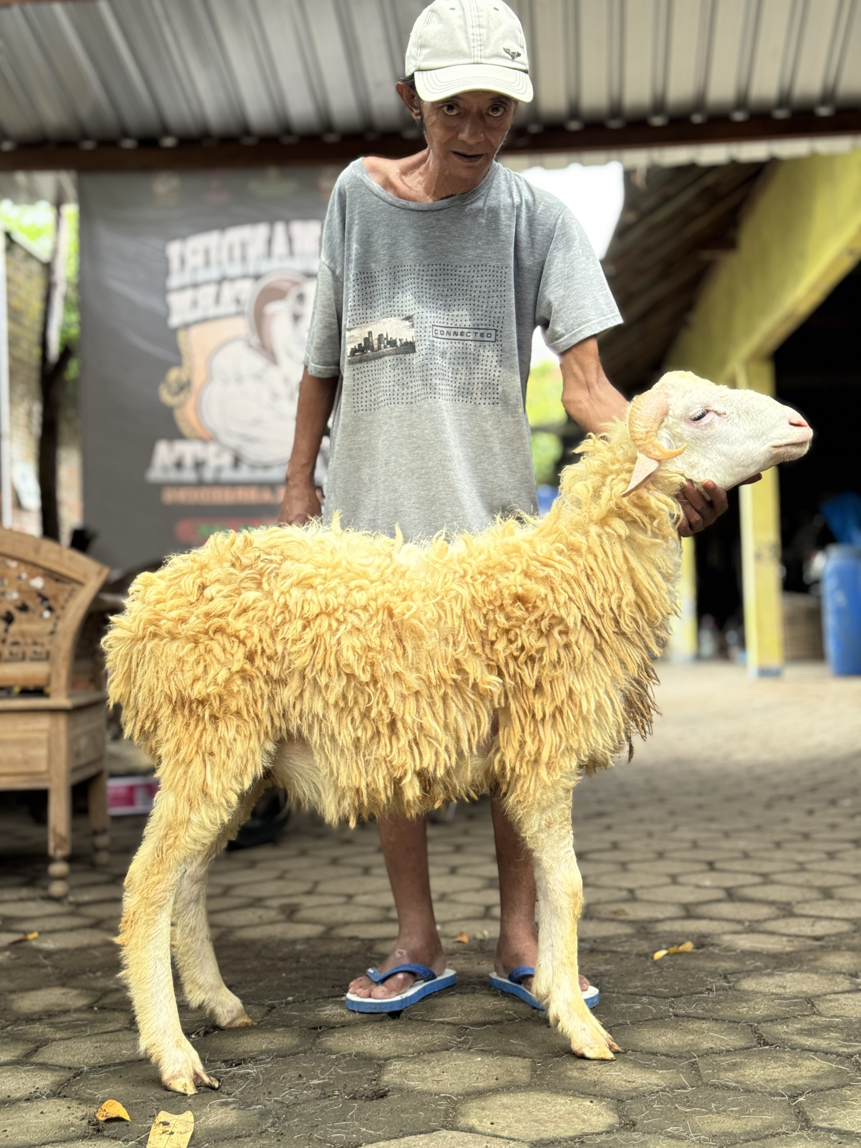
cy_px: 574
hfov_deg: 30.3
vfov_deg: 39.7
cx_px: 430
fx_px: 1592
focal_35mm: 48
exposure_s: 1/121
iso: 80
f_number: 1.78
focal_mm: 6.76
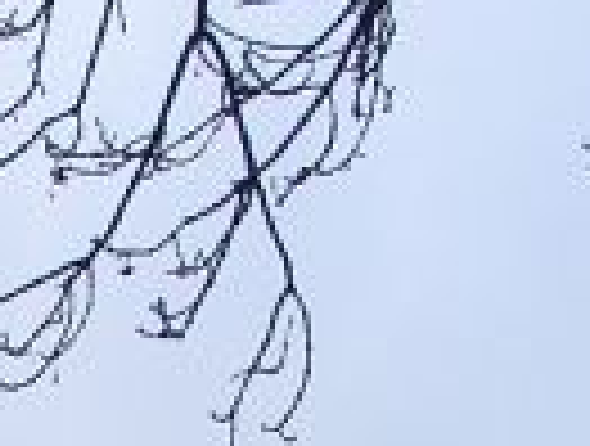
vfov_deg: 6.6
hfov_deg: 9.0
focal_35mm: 207
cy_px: 1329
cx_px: -549
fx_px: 3538
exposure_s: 1/98
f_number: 4
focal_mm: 7.13
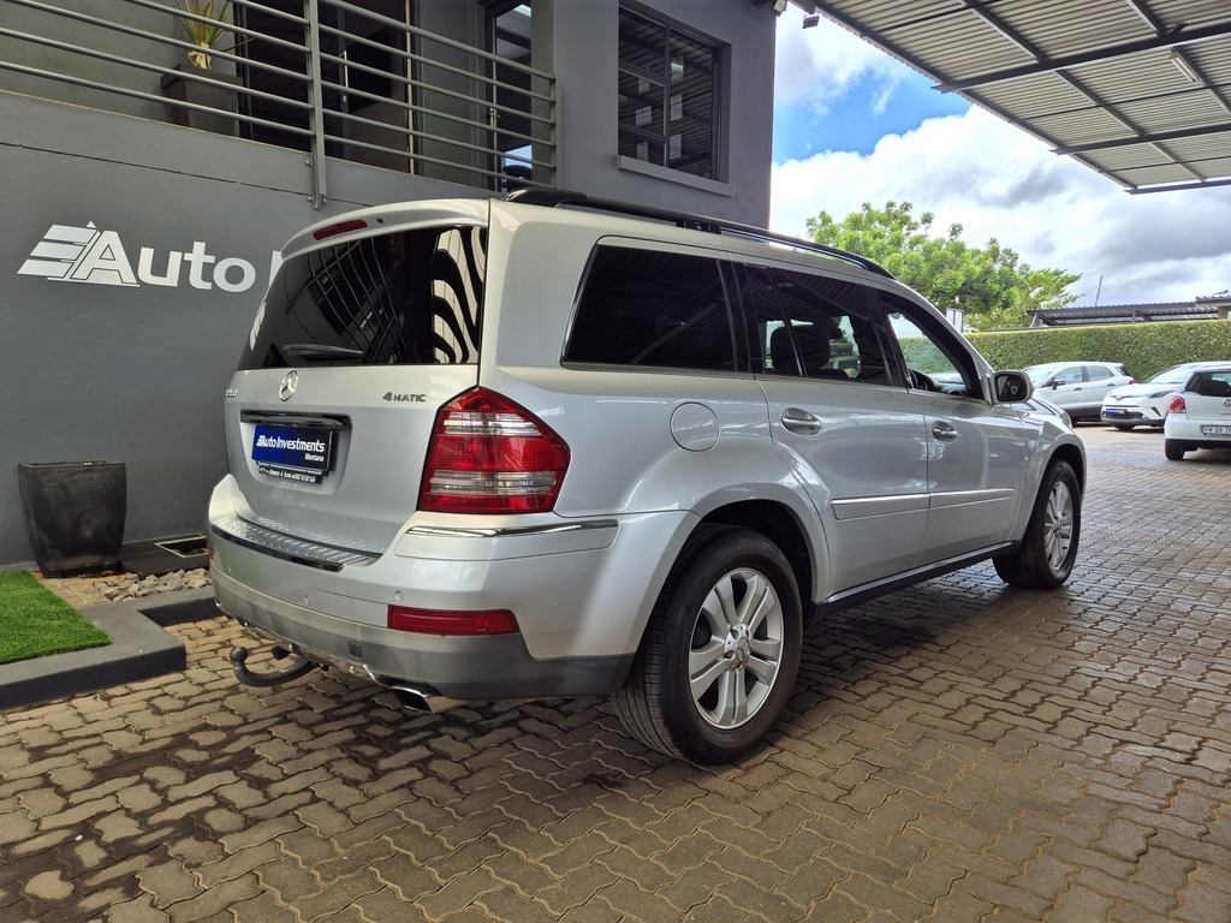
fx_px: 818
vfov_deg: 58.9
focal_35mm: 23
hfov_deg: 73.9
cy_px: 462
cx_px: 616
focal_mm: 5.4
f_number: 1.8
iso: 25
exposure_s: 1/364
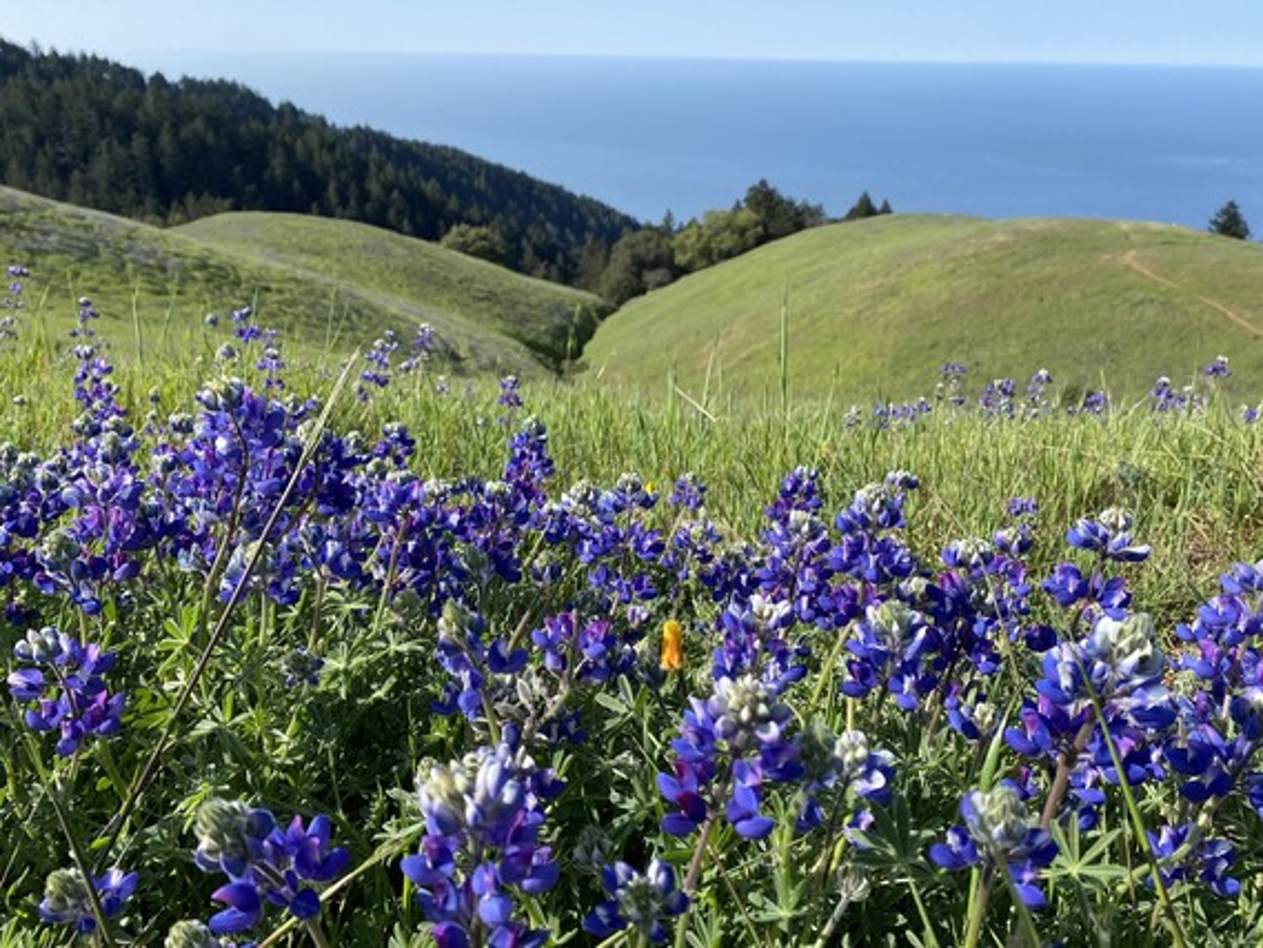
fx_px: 949
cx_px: 632
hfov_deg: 67.3
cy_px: 474
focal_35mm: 26
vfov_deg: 53.1
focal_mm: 4.25
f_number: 1.8
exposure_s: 1/1678
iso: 32
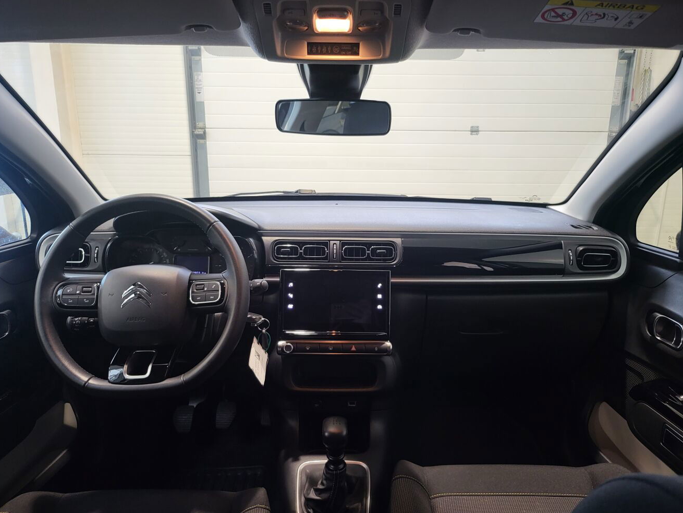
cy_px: 263
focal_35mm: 25
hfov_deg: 69.4
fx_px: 493
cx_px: 334
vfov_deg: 54.9
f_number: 1.8
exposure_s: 1/50
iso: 200
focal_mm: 5
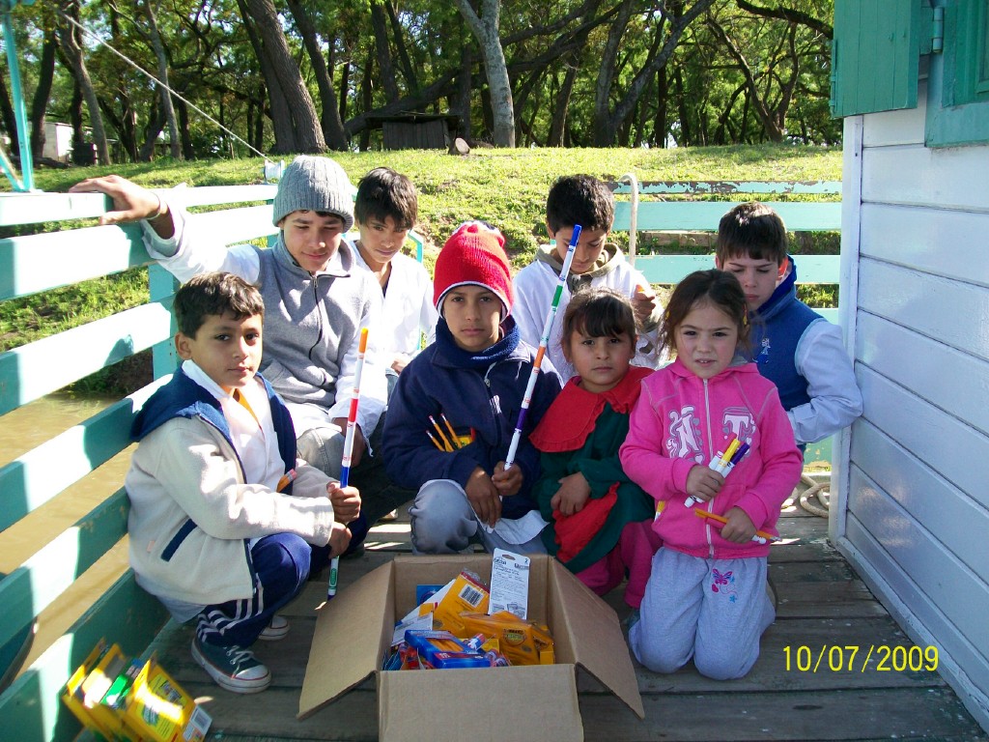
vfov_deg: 39.7
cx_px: 494
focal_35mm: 36
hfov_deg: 51.4
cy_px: 371
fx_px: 1029
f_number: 2.7
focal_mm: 6
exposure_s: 1/320
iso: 64
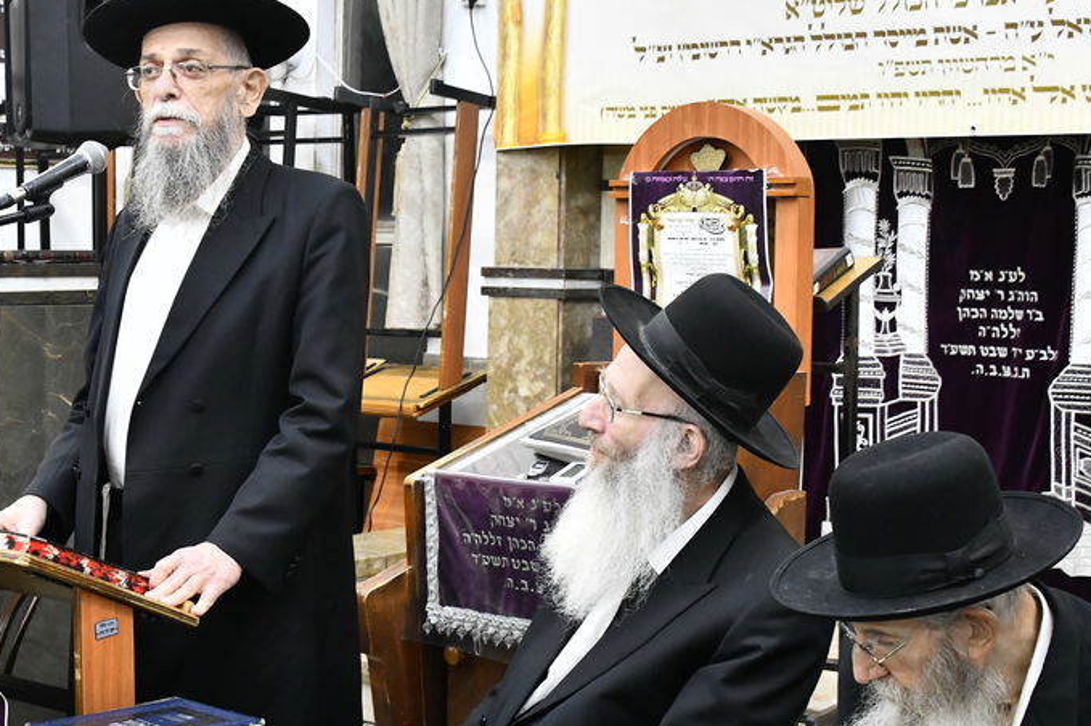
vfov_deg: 20.6
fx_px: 1999
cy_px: 346
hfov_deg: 30.3
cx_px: 384
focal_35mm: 66
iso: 1600
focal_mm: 32
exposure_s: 1/125
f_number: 5.6
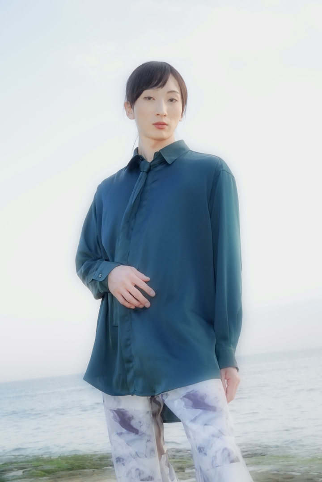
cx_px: 161
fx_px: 684
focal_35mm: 51
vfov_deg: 38.9
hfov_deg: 26.5
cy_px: 241
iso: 320
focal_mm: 34
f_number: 5.6
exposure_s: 1/250
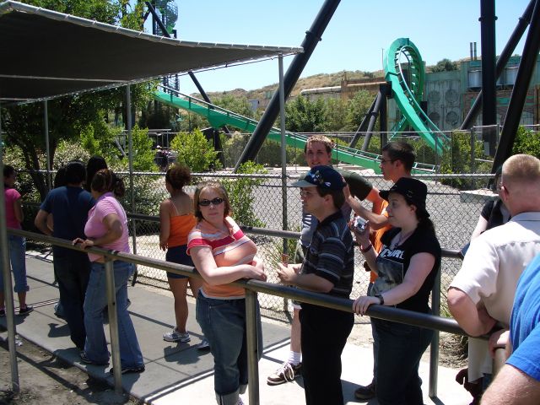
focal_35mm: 35
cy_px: 202
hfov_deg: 52.6
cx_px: 270
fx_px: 546
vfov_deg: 40.7
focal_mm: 5.8
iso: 80
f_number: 4.3
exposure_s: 1/320
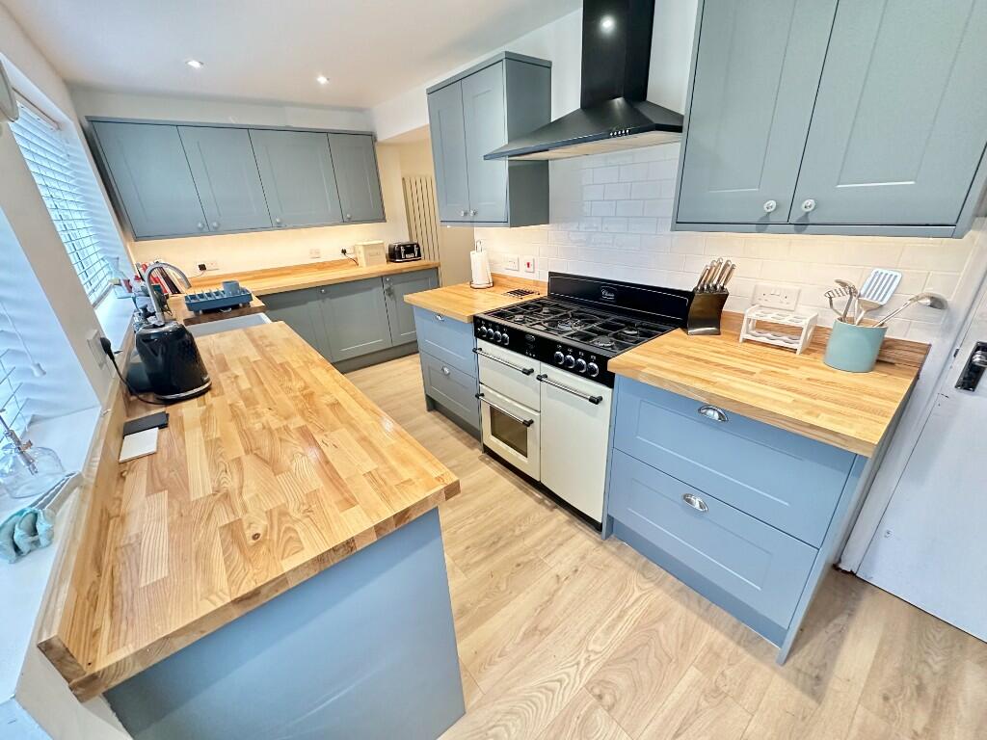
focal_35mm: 14
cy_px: 370
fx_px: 399
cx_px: 494
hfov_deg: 102.1
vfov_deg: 85.7
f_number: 2.2
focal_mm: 2.22
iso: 400
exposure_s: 1/60
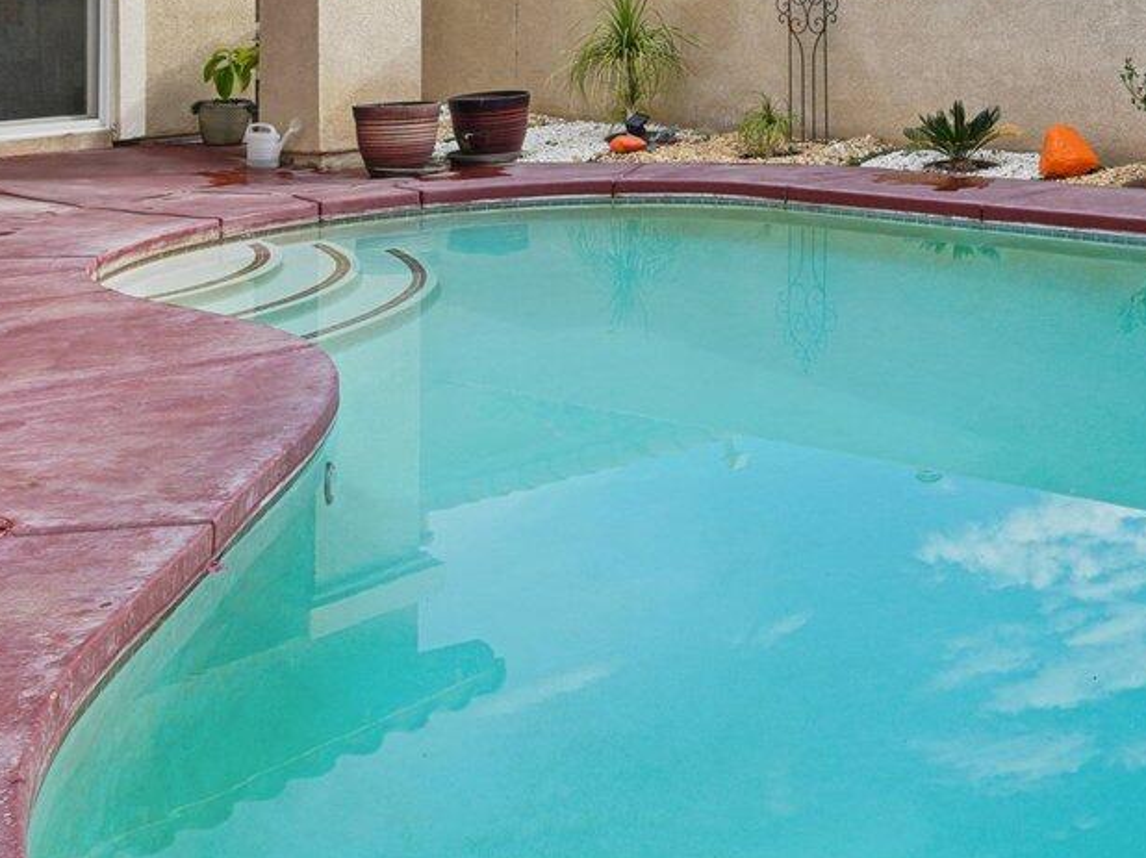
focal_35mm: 51
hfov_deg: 34.2
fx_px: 1688
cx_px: 1144
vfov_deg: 26.7
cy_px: -36
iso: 100
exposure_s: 1/250
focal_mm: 16
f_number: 8
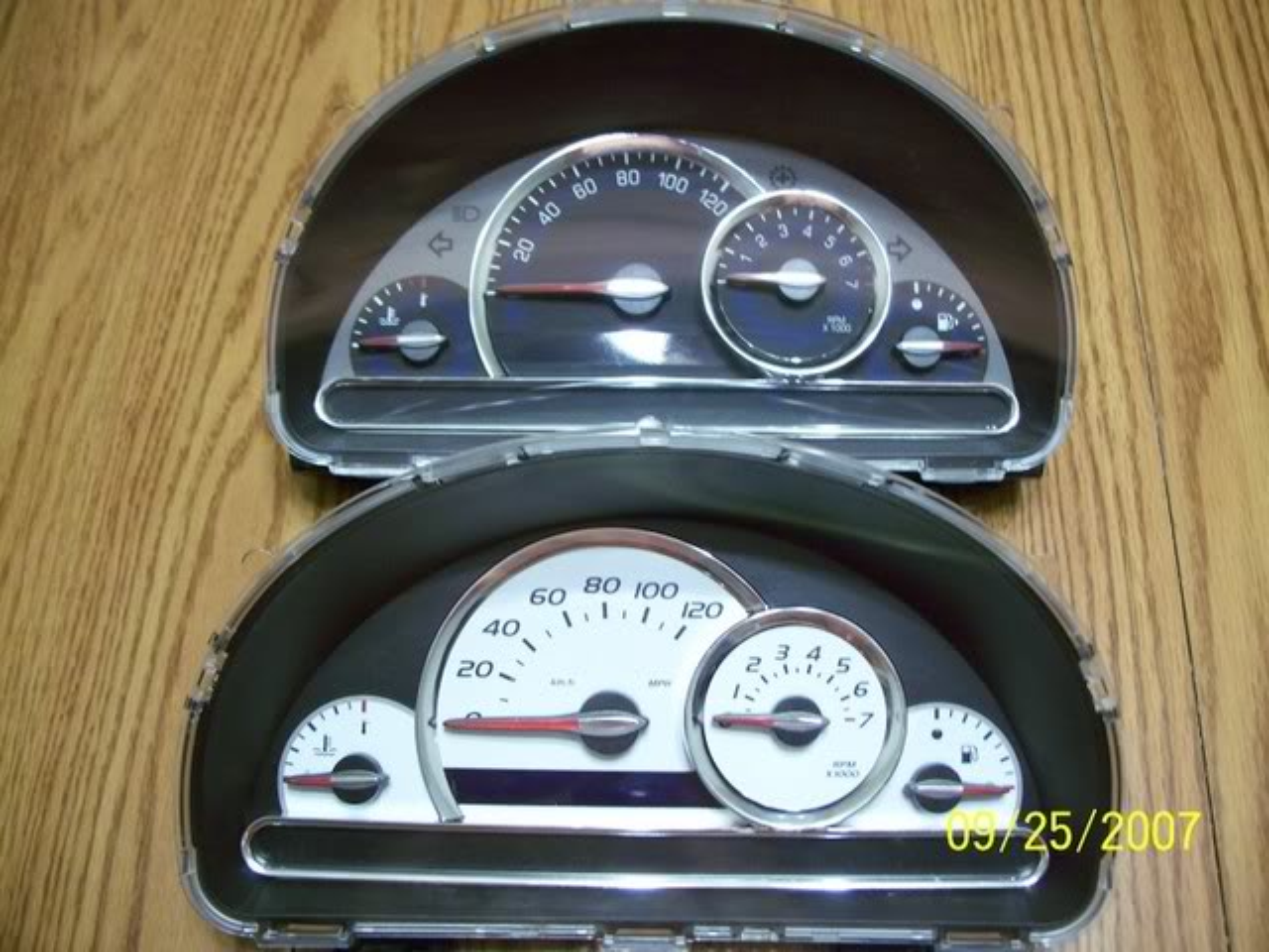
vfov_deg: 38.7
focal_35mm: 37
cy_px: 476
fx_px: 1356
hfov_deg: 50.1
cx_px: 634
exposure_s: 1/8
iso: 200
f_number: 2.8
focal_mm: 7.8
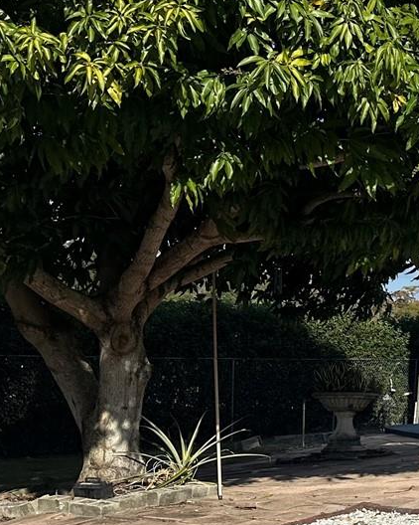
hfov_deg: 17.2
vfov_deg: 26.7
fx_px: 1101
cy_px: 331
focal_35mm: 71
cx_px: 773
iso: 80
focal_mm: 6.86
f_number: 1.78
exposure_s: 1/7042
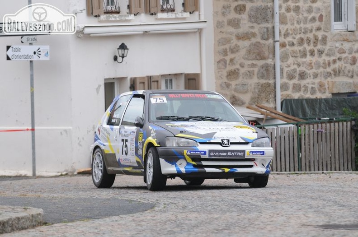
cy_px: 118
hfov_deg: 7.1
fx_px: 2903
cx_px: 179
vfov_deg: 4.7
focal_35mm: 292
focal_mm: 195
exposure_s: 1/800
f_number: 14
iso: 500
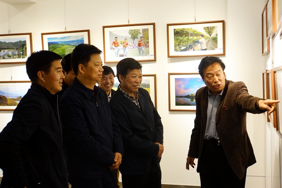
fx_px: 360
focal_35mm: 46
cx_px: 141
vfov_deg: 29.2
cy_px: 94
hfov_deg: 42.7
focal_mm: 31
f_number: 4
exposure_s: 1/60
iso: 500
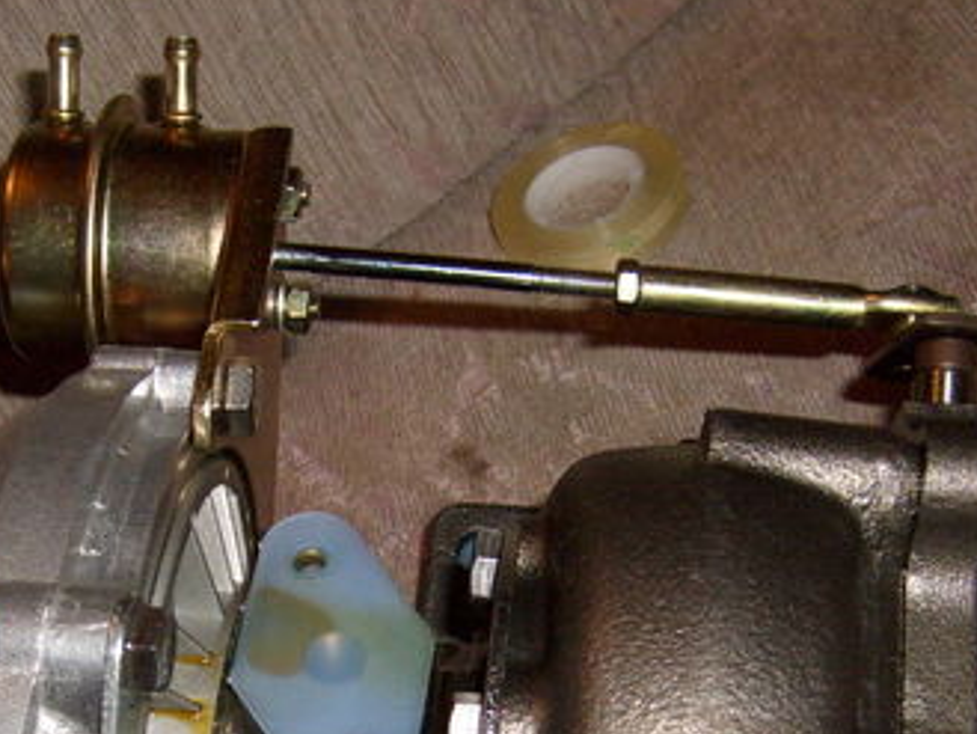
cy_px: 675
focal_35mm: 68
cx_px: 392
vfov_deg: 21.1
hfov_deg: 28.5
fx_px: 1920
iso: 100
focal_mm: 5.8
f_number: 2.8
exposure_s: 1/45
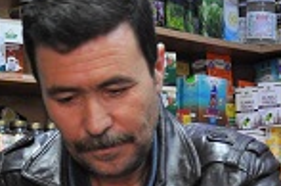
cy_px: 265
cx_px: 111
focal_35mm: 147
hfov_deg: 14.0
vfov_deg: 9.1
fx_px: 1144
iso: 800
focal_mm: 24
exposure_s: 1/50
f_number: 4
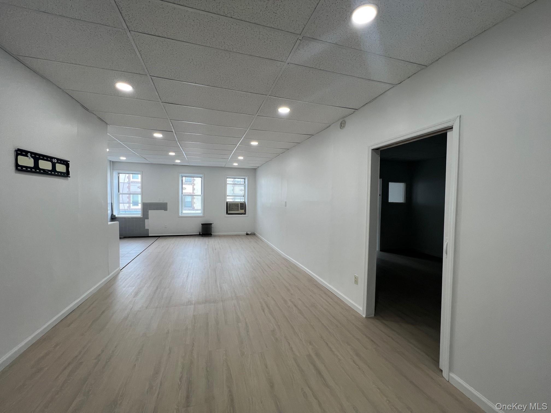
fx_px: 207
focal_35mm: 13
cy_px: 206
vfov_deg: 89.9
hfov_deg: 106.2
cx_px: 276
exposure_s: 1/120
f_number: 1.8
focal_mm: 1.57
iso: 64
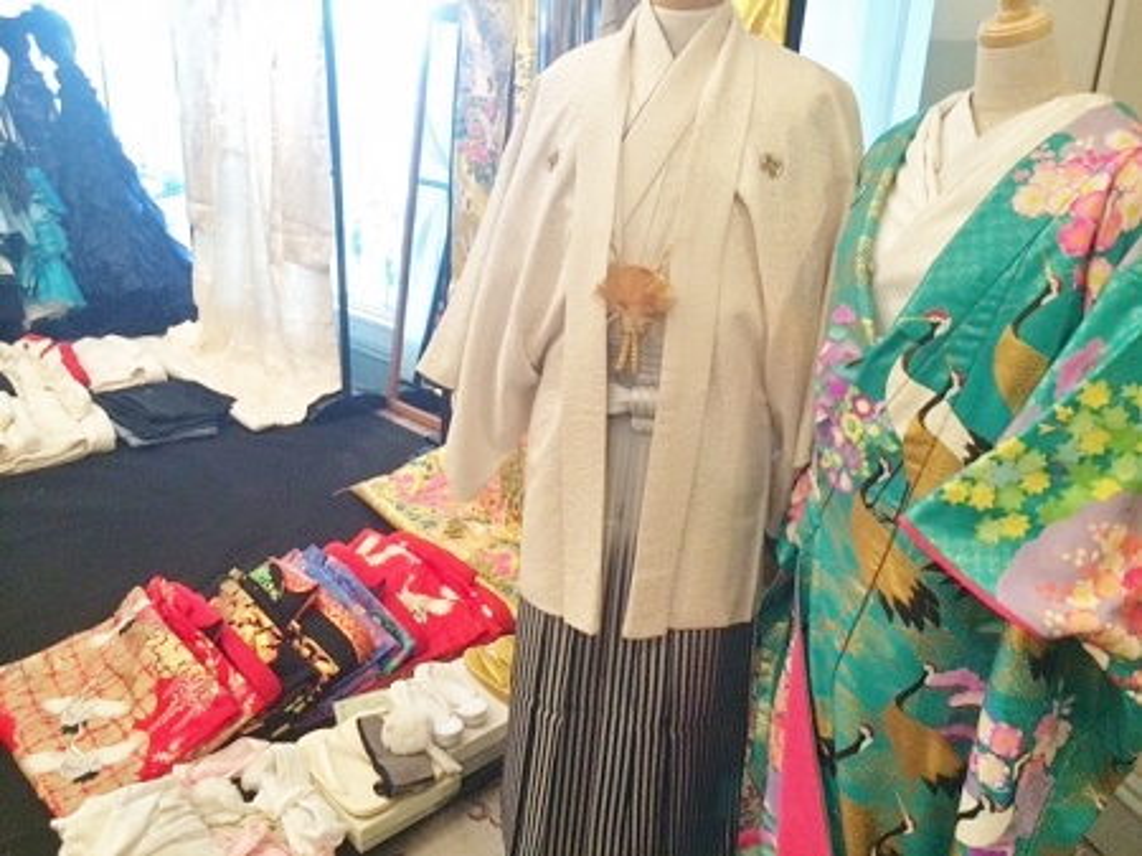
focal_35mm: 29
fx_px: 956
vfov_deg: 48.2
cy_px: 428
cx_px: 571
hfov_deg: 61.7
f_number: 2.2
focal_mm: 4.15
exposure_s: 1/33
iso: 320
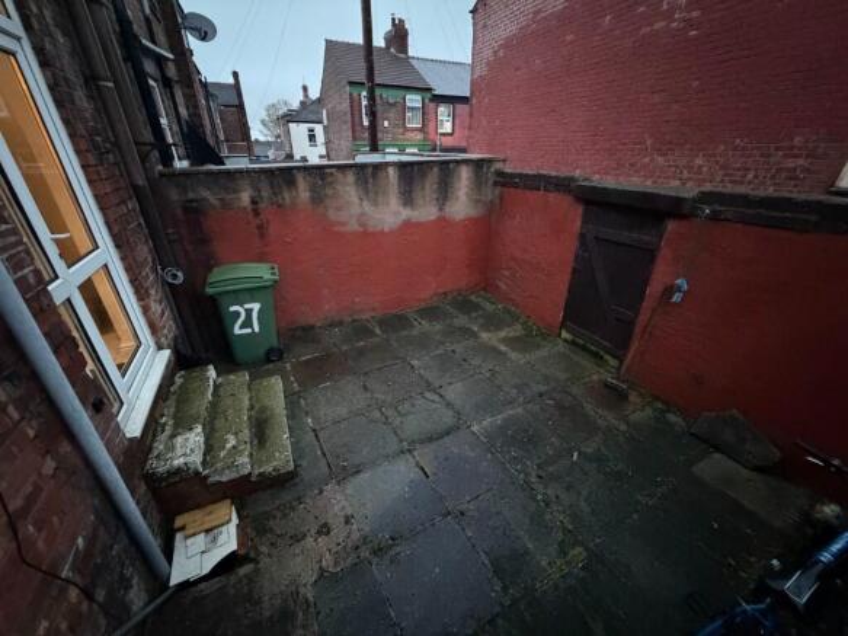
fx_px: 343
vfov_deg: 85.7
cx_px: 424
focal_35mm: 14
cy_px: 318
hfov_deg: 102.1
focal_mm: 2.22
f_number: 2.2
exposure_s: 1/25
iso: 1600
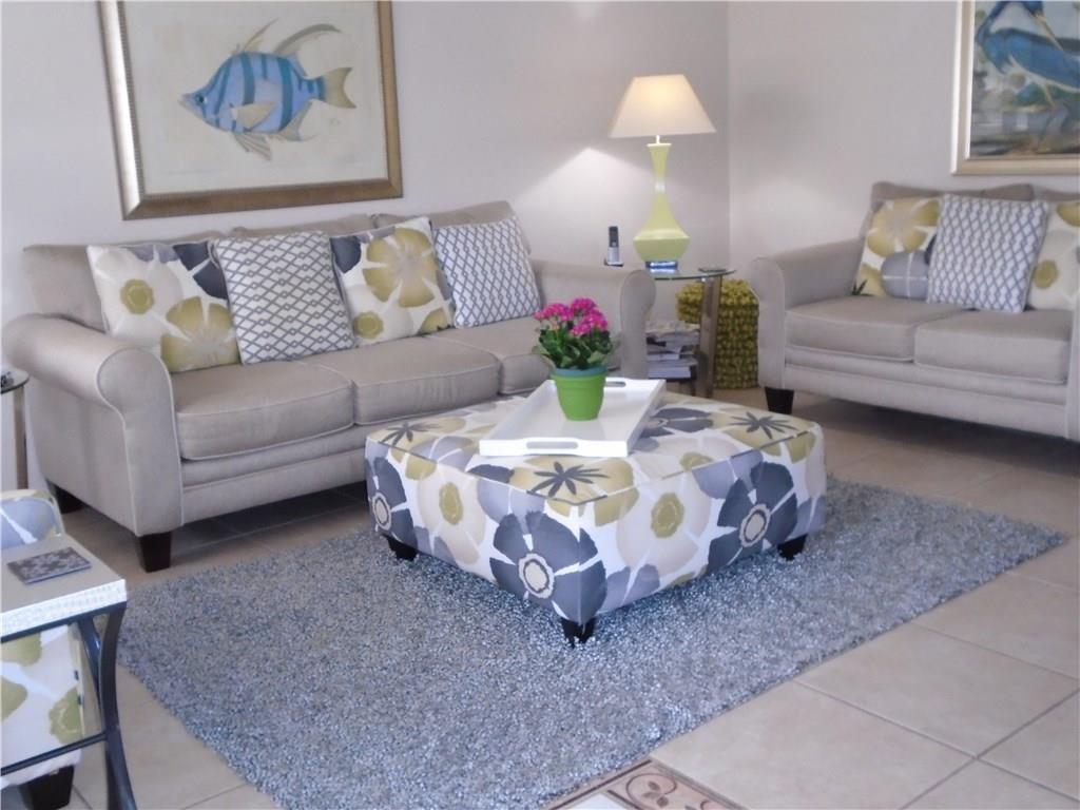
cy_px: 405
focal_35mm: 36
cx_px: 540
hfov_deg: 51.4
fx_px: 1123
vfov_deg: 39.7
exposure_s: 1/40
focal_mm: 6.4
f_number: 3.8
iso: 400
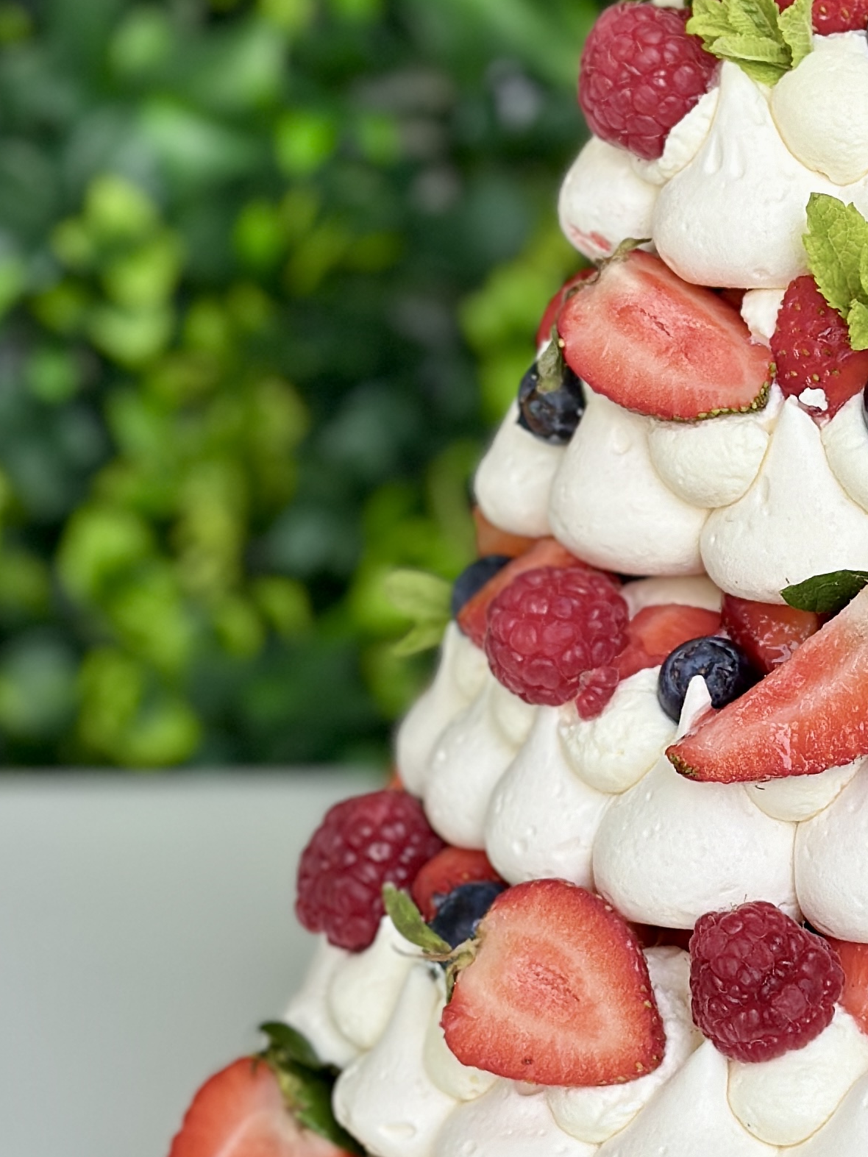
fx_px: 4112
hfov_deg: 11.9
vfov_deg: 16.0
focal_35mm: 123
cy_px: 561
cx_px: 925
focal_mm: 6.86
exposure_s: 1/402
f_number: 1.78
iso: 80
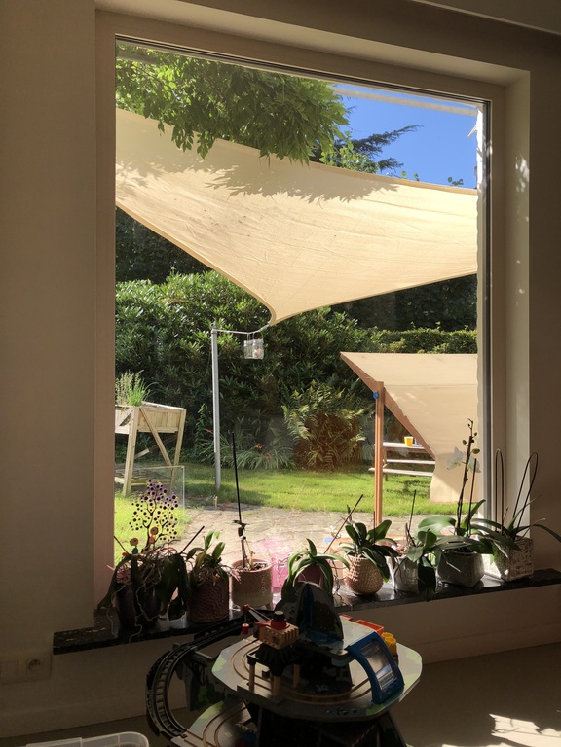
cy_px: 374
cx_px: 280
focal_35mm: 28
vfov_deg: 63.4
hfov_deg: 49.7
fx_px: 605
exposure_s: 1/607
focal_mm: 3.99
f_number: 1.8
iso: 20
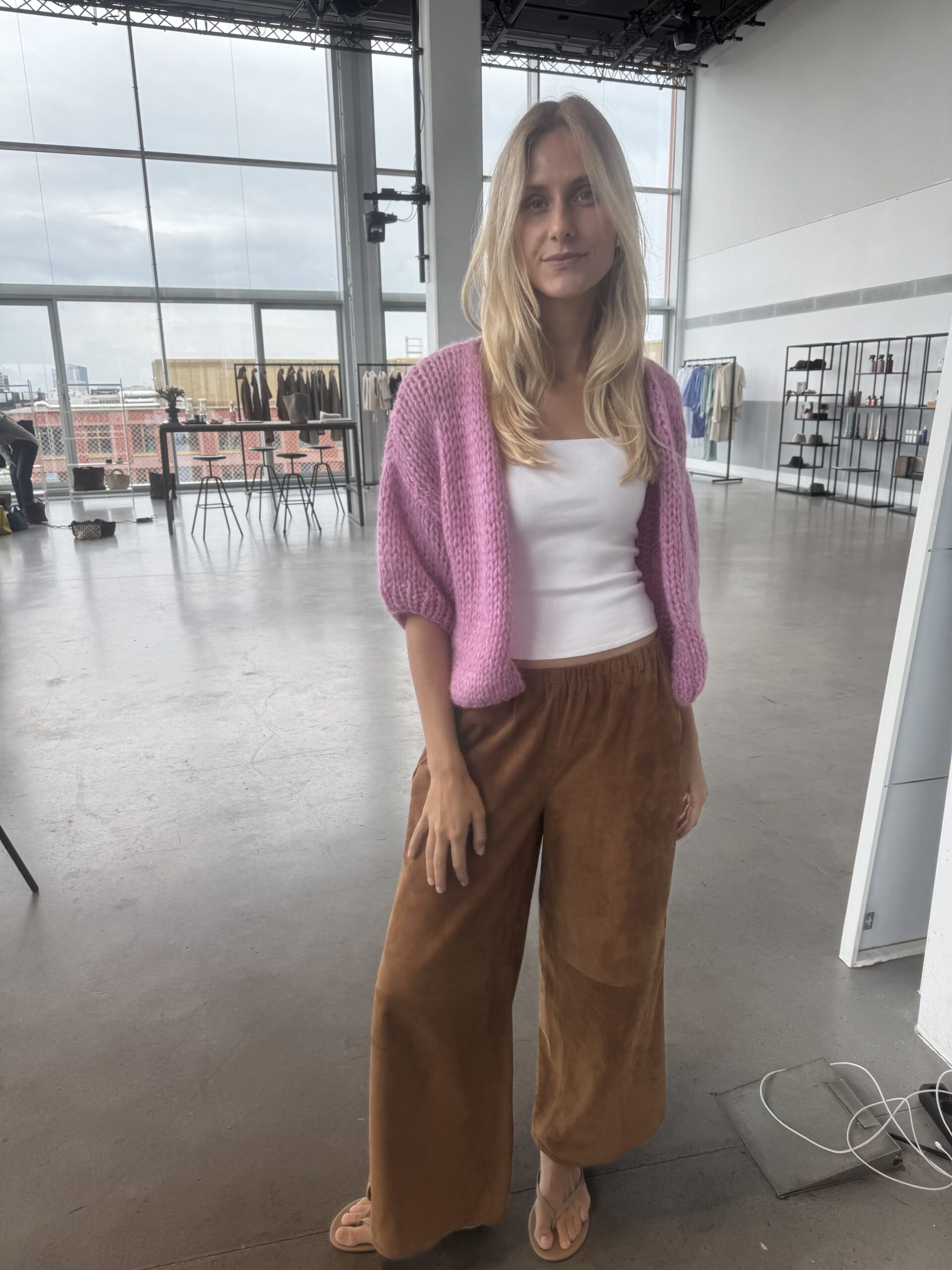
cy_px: 635
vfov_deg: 71.6
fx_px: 880
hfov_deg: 56.8
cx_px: 476
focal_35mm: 24
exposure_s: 1/593
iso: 80
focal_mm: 6.76
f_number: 1.78
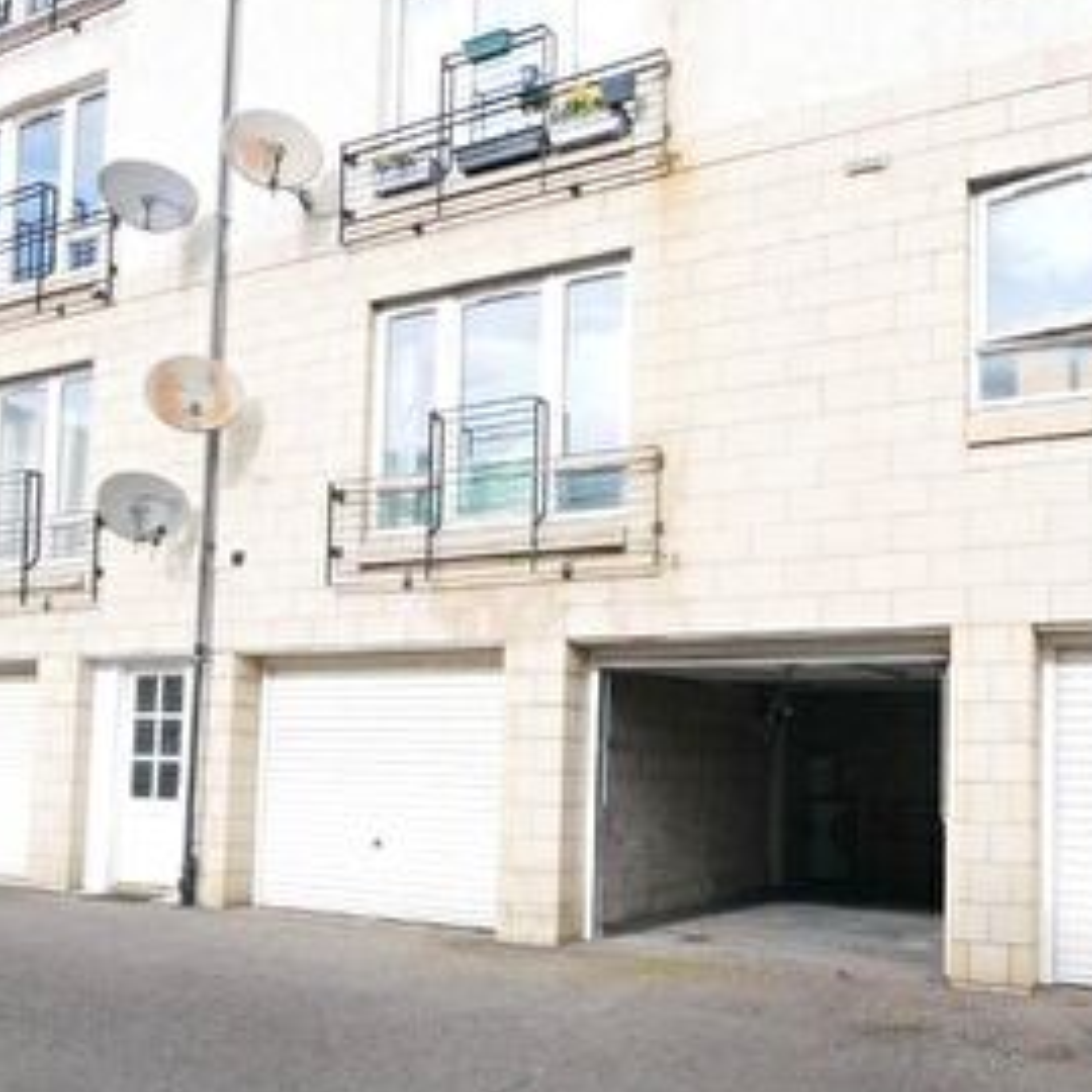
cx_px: 625
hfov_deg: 50.9
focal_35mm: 32
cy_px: 710
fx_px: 1142
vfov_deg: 50.4
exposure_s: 1/250
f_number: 5.6
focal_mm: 7
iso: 200
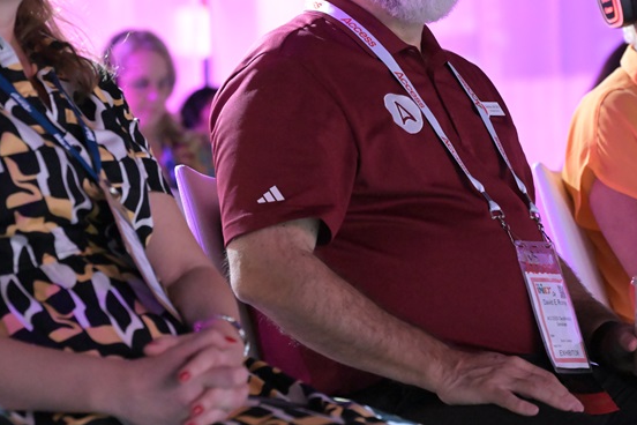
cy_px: 88
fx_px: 2565
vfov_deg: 9.4
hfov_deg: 14.2
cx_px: 316
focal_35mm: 145
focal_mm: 89
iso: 12800
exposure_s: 1/200
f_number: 4
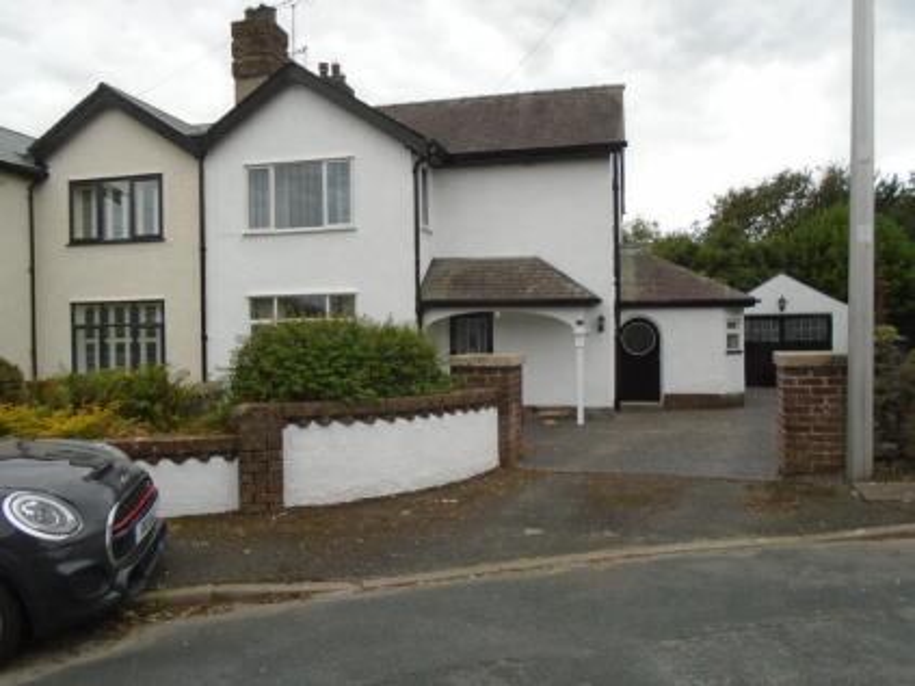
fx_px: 687
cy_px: 343
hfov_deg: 67.3
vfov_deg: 53.0
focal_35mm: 26
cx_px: 458
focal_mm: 4.6
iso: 100
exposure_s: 1/320
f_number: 3.2
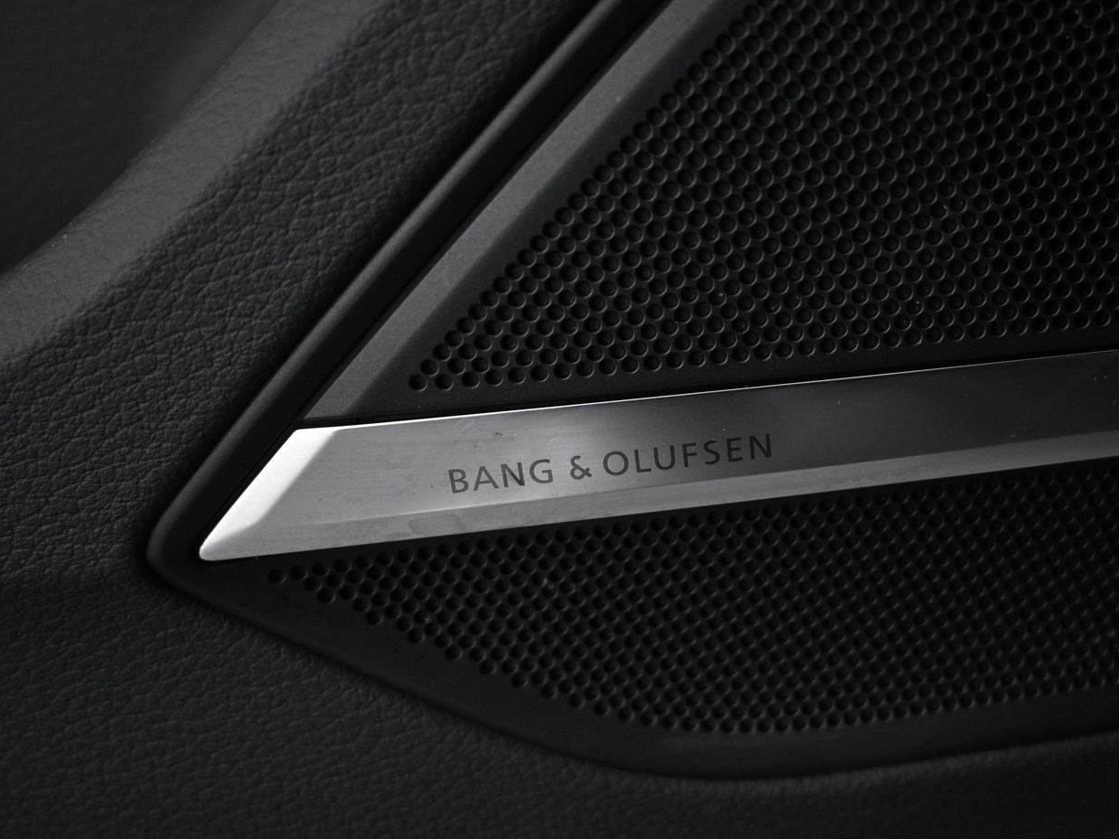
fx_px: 1358
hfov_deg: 44.6
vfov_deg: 34.3
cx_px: 657
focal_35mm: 42
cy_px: 438
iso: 1600
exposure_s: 1/30
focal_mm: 22
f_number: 4
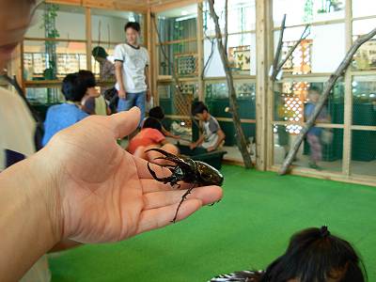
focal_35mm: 38
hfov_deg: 49.0
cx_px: 188
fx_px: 413
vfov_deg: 37.7
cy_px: 141
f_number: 2.9
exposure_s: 1/7.1
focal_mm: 6.3
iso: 79
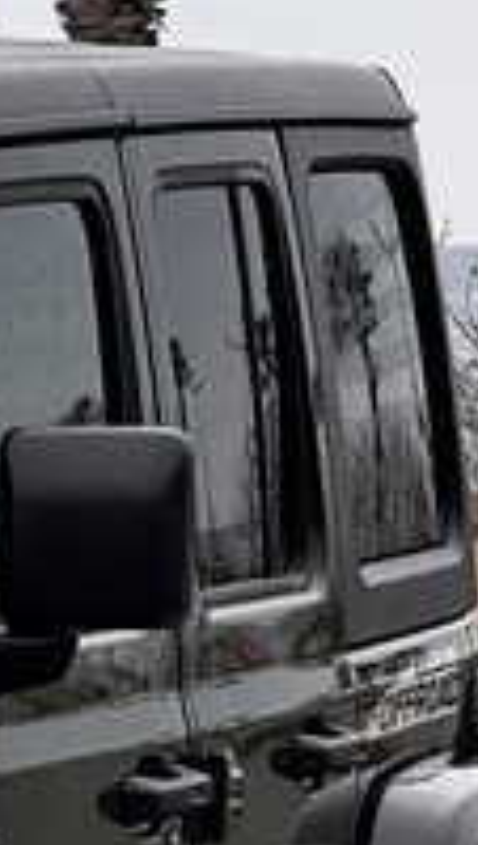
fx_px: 11723
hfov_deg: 2.3
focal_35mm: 522
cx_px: -799
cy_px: 980
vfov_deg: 4.1
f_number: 2.8
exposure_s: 1/187
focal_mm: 15.66
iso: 50
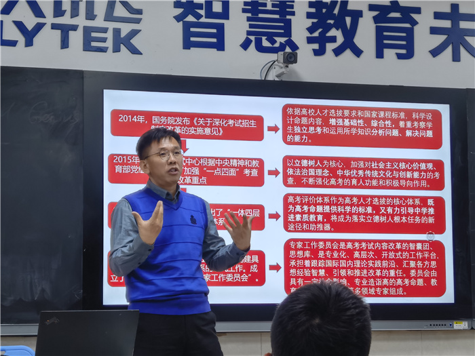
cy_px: 178
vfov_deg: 17.0
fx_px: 1194
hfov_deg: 22.5
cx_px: 238
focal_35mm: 87
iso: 64
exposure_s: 1/100
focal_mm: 6.67
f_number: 1.9
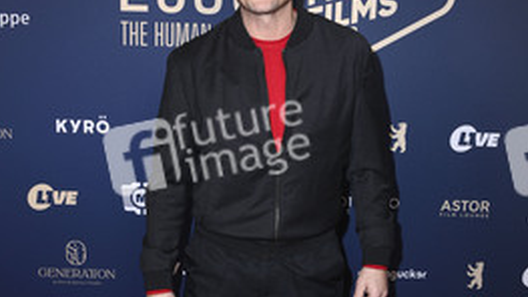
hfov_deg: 40.6
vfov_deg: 23.1
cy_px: 249
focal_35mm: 51
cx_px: 265
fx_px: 714
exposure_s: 1/250
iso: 400
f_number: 5.6
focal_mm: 32
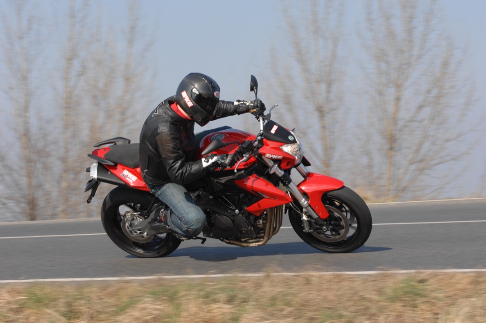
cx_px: 243
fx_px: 1719
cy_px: 162
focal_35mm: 128
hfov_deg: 16.1
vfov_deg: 10.7
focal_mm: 85
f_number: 5
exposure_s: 1/500
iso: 125
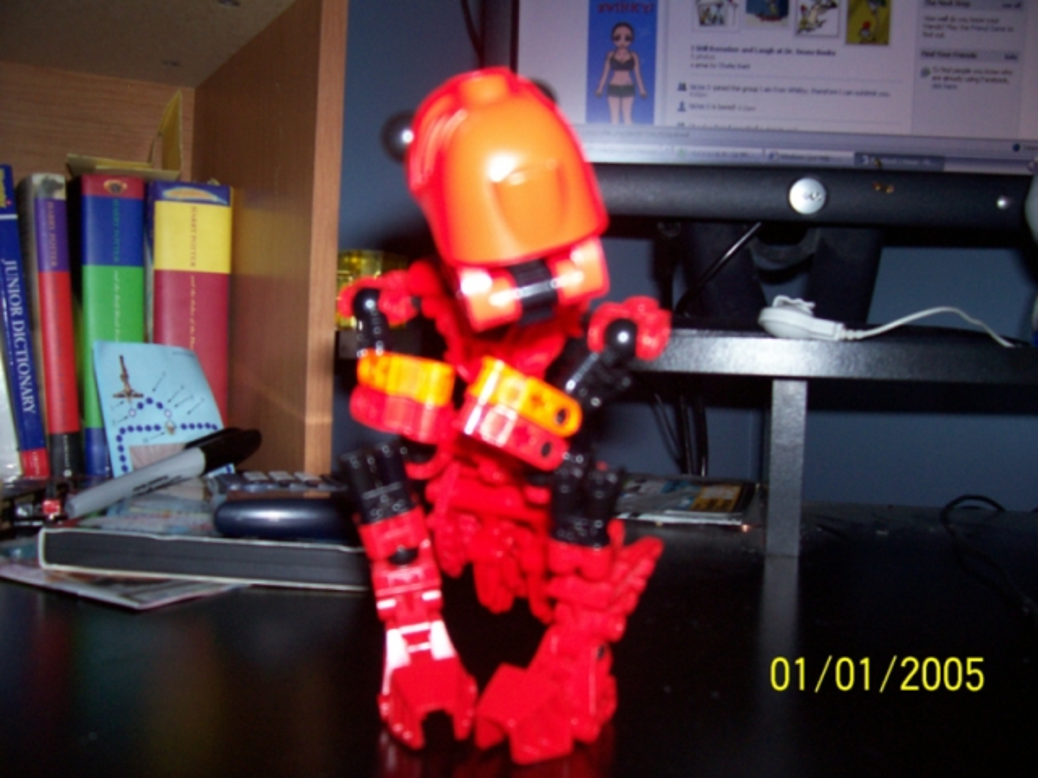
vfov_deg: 41.8
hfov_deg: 54.0
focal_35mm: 34
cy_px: 389
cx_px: 519
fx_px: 1020
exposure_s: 1/112
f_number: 2.7
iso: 140
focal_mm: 5.6
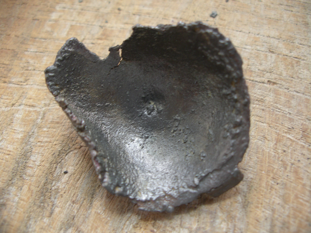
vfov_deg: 38.7
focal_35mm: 37
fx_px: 333
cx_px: 156
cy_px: 116
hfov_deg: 50.1
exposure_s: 1/10
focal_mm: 7.8
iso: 200
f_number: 2.8
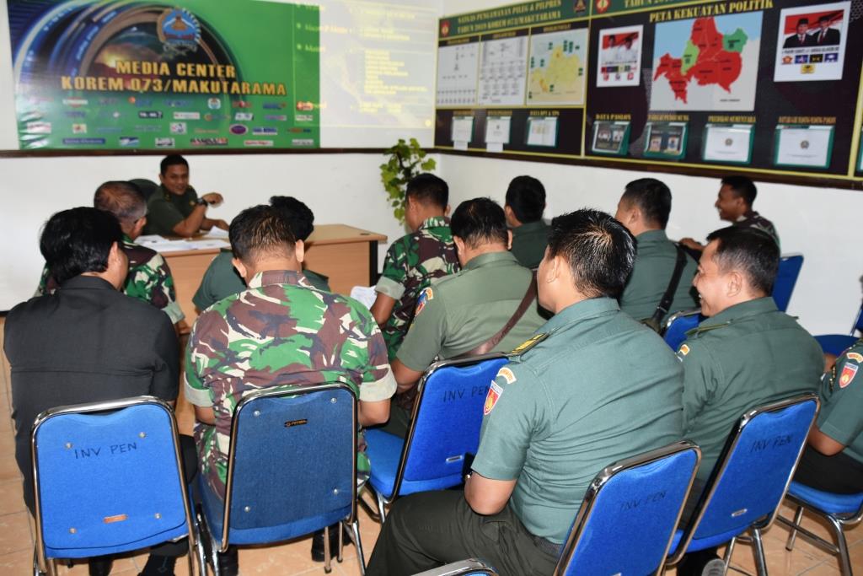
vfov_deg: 41.7
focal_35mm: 32
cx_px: 432
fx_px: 755
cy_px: 288
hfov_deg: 59.5
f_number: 4
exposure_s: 1/60
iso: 400
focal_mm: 21
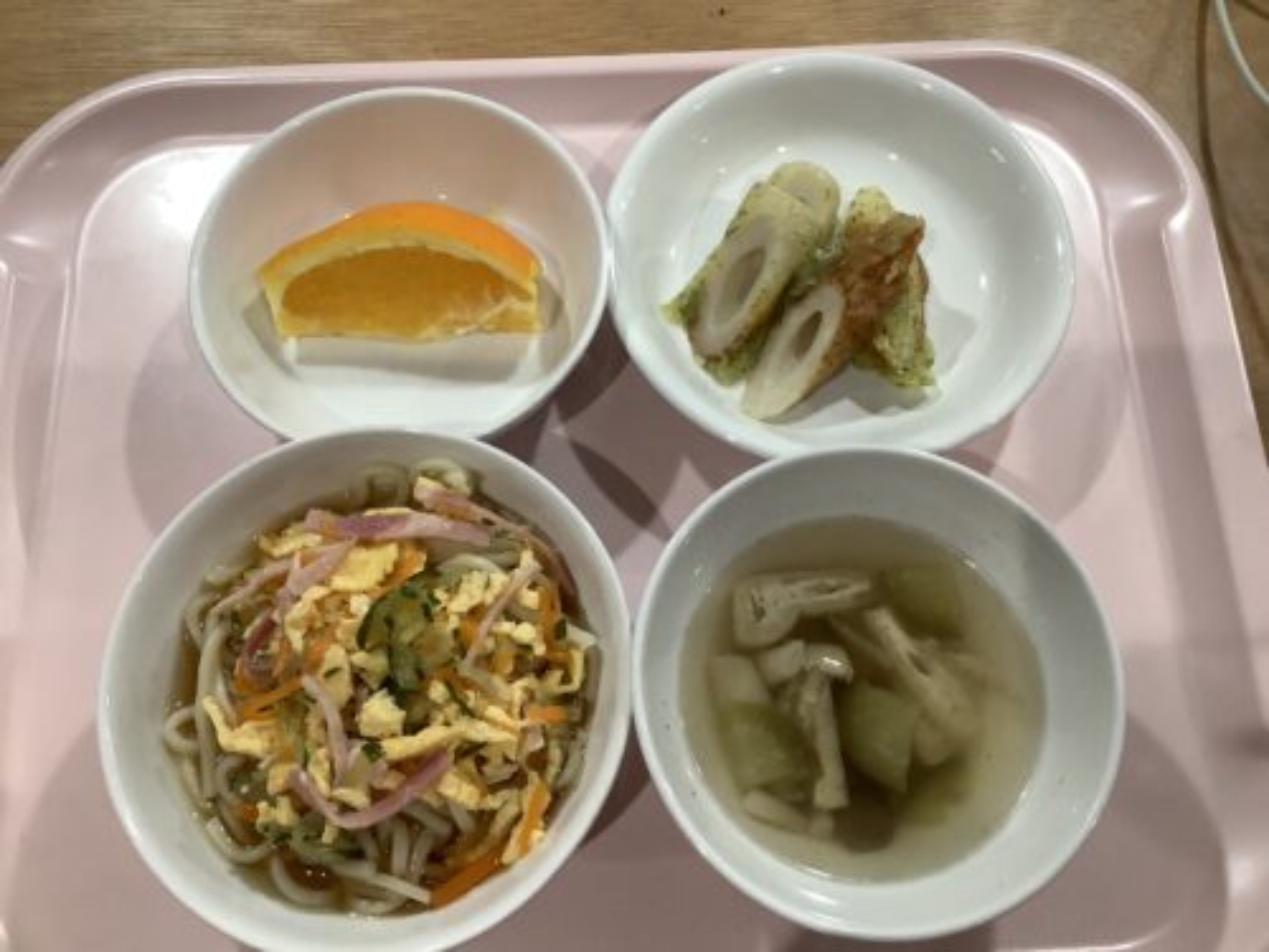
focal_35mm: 31
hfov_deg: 58.4
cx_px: 634
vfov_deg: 45.4
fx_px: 1136
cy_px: 476
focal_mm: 3.3
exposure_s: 1/60
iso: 125
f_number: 2.4
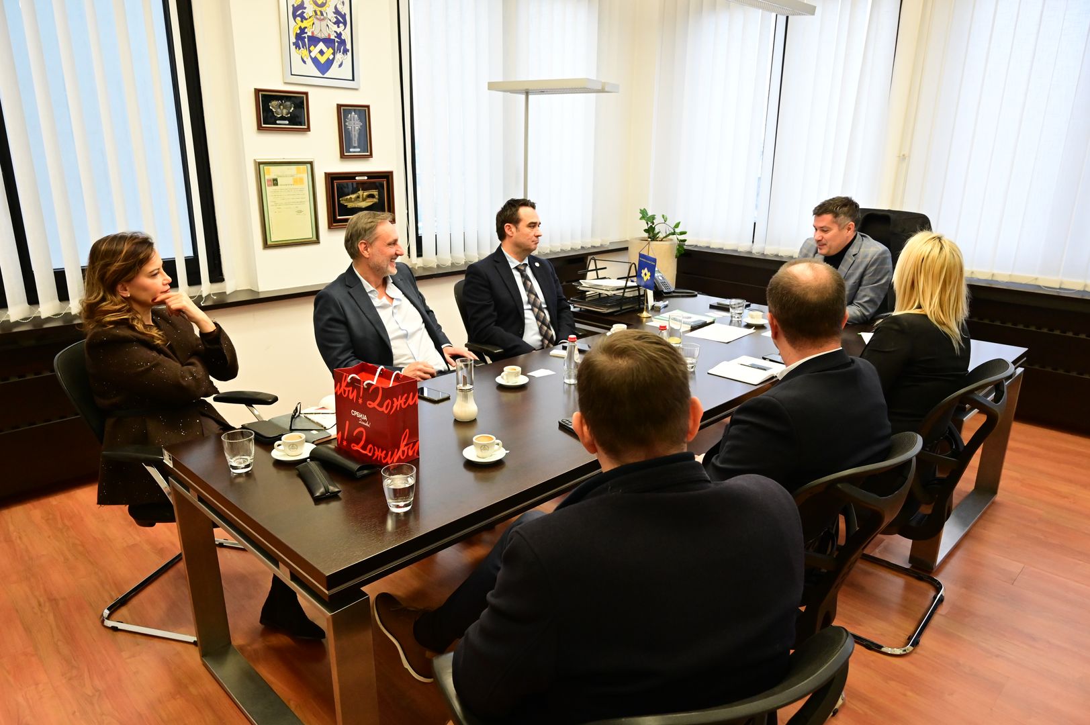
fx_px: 726
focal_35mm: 24
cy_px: 362
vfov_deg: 53.1
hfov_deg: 73.8
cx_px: 545
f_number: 5.6
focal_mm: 24
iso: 6400
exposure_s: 1/125
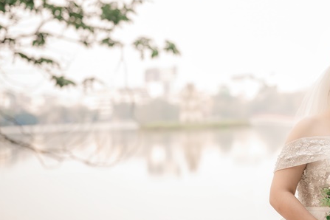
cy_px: 106
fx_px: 871
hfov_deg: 21.2
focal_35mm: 95
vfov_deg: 14.4
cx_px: 272
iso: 250
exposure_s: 1/250
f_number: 2.2
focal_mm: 50
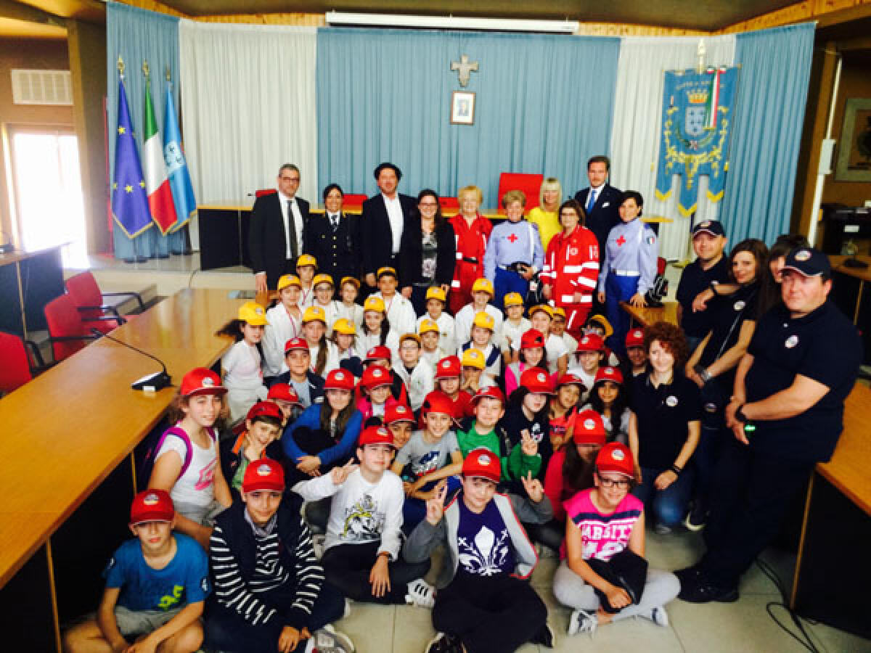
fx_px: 730
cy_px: 326
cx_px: 436
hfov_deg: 61.7
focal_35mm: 29
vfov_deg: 48.2
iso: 200
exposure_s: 1/33
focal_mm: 4.15
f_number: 2.2
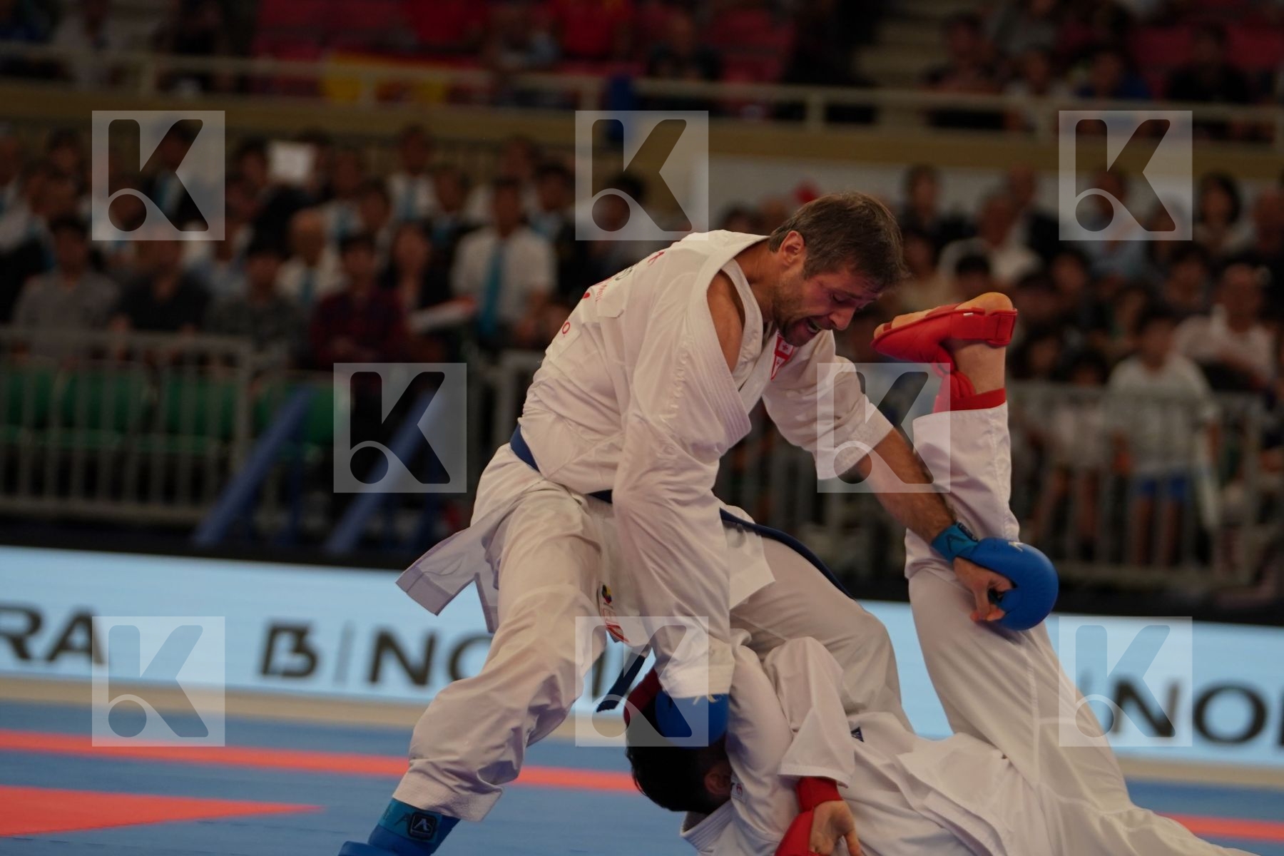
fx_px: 7061
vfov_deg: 6.9
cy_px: 428
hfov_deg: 10.4
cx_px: 642
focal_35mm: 198
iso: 800
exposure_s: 1/1000
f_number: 2.8
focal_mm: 132
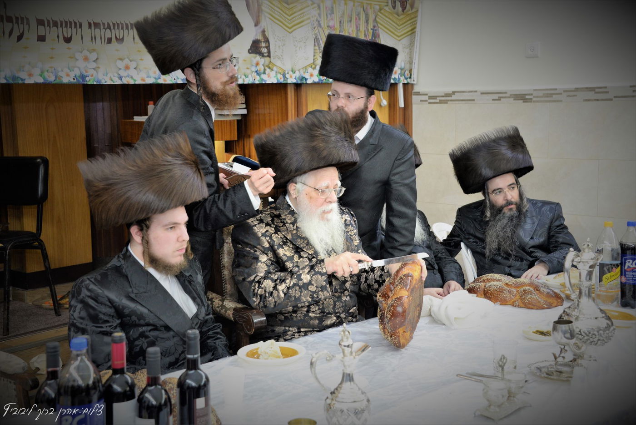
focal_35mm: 52
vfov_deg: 26.0
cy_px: 212
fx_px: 919
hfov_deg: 38.2
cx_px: 318
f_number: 5.6
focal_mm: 52
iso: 1600
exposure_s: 1/60
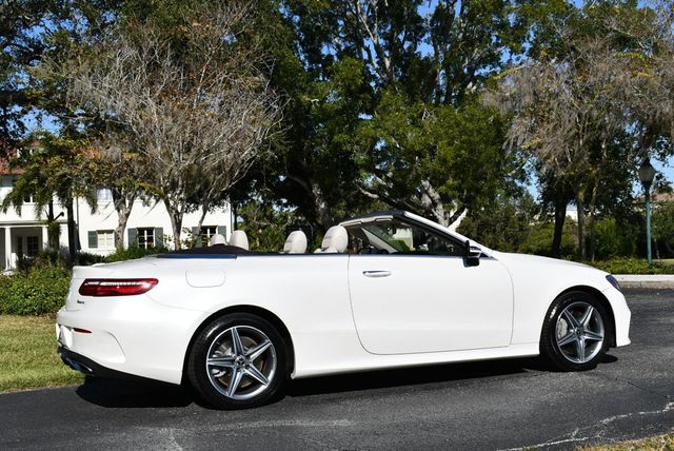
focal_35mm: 46
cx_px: 337
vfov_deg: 29.3
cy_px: 226
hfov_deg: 42.7
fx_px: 862
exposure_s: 1/400
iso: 100
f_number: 10
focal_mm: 23
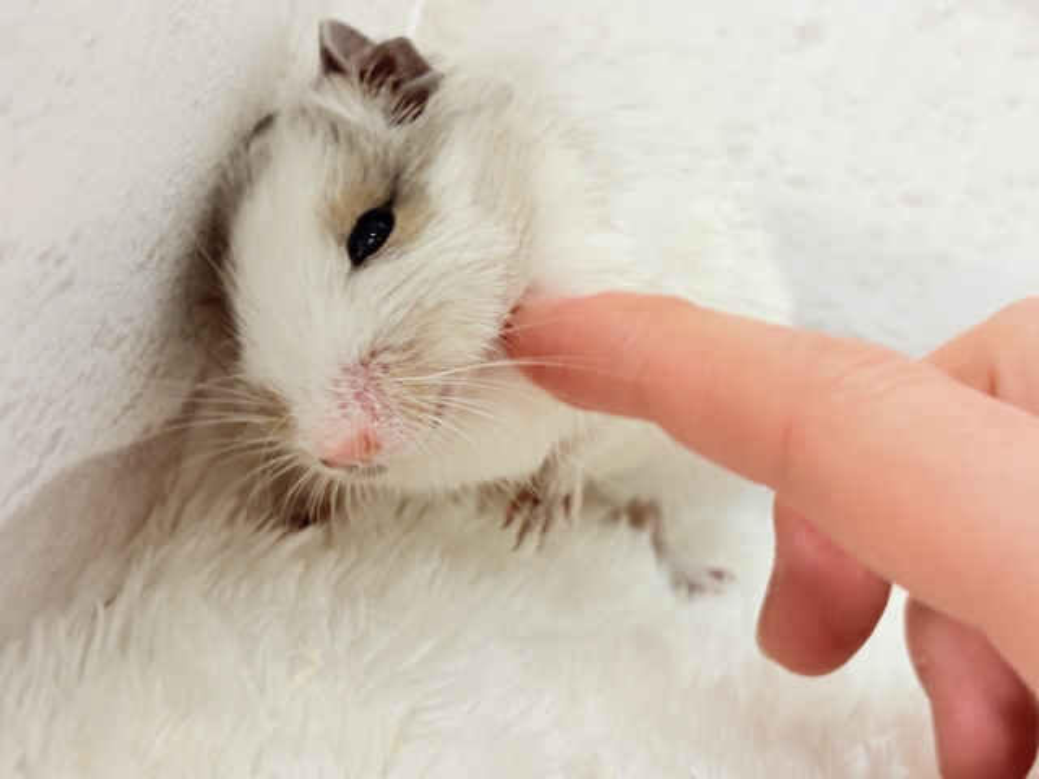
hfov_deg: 36.8
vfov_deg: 28.0
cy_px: 390
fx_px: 1561
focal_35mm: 52
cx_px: 520
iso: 100
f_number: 1.6
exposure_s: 1/50
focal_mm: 5.96
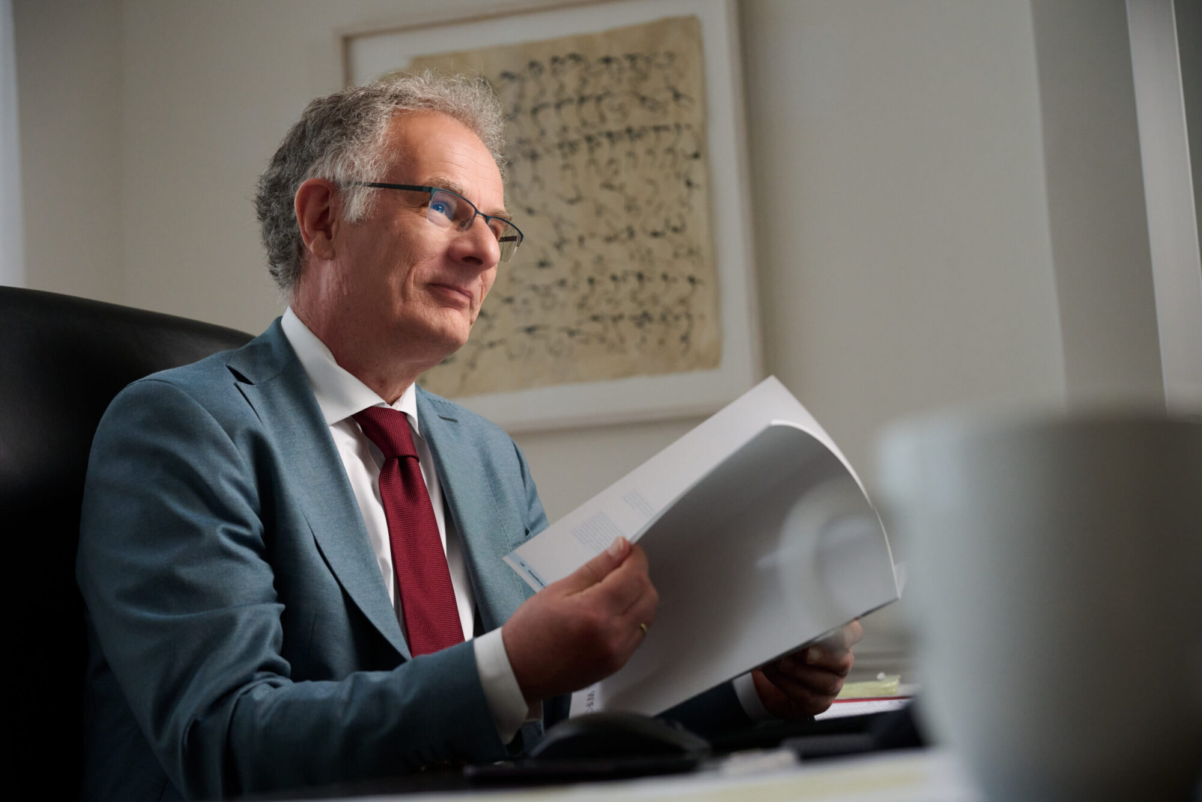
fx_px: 1870
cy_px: 401
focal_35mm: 56
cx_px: 601
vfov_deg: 24.2
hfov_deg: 35.6
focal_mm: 56
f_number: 4
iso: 2000
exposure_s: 1/160
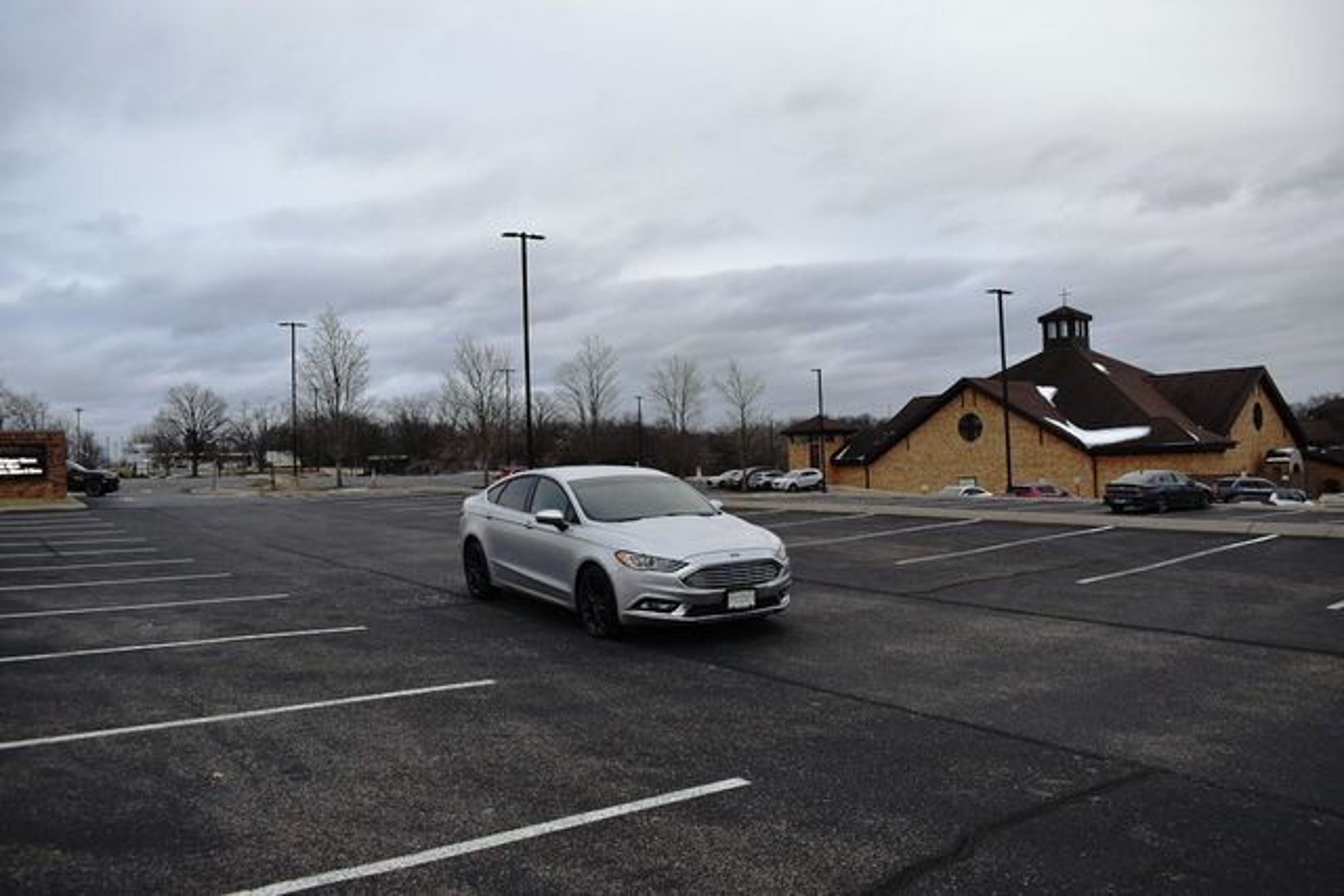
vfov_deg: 48.0
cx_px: 672
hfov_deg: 67.4
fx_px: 1008
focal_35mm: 27
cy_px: 448
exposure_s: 1/250
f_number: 5
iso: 400
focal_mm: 18
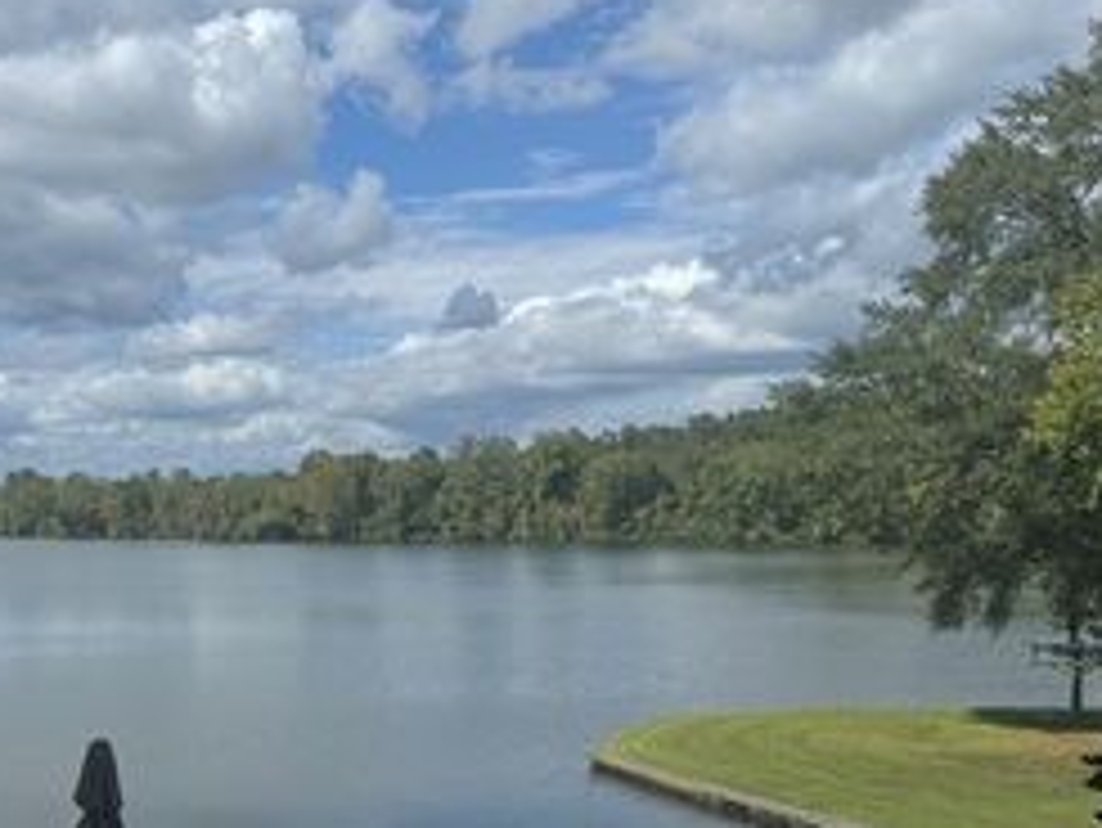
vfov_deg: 29.3
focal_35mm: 49
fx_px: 1561
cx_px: 234
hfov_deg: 37.6
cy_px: 601
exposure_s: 1/7092
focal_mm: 6.76
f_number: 1.78
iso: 80
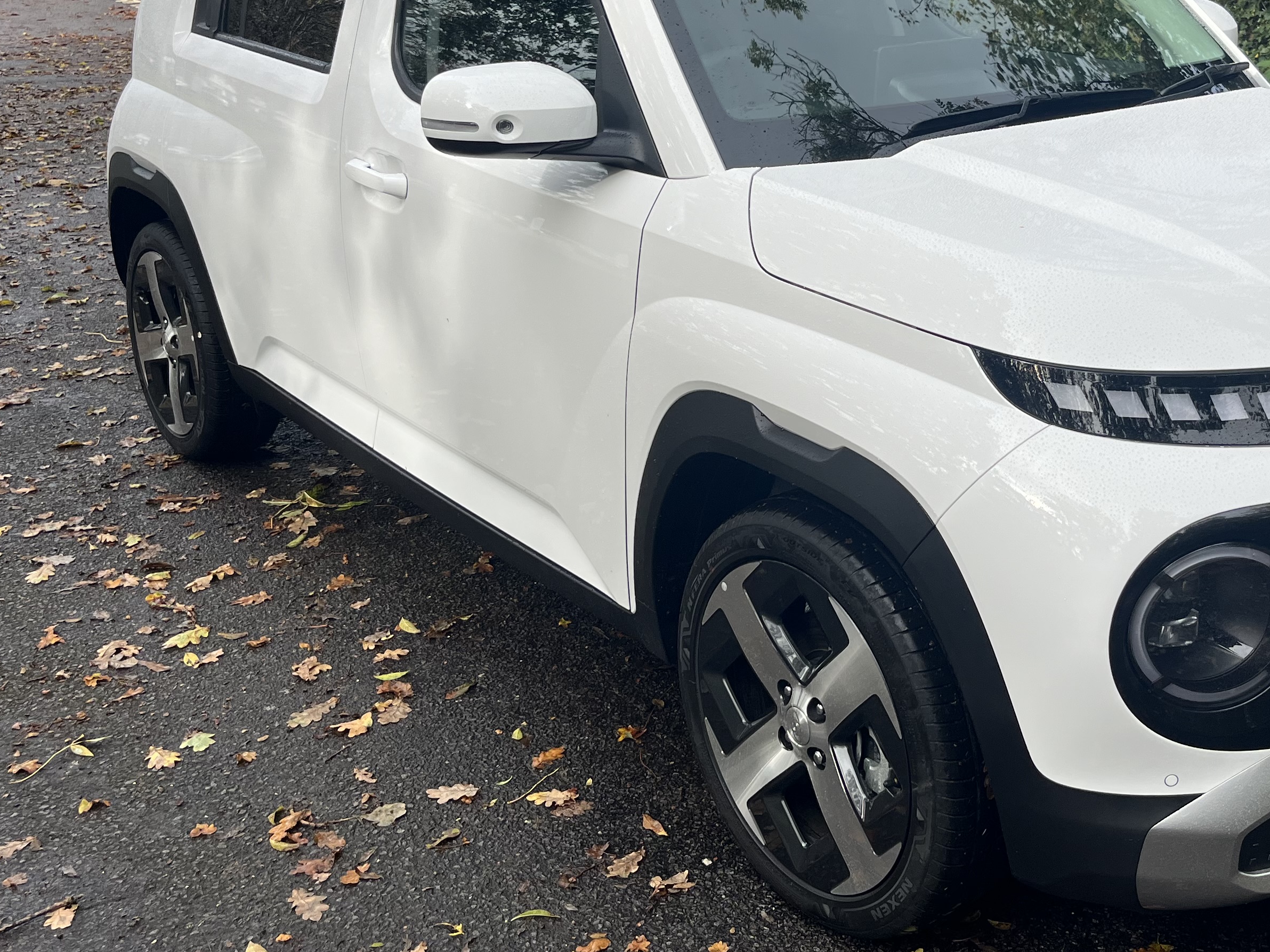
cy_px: 320
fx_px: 1614
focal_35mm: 44
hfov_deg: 42.0
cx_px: 909
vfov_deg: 32.6
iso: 50
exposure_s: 1/1186
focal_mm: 5.1
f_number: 1.6
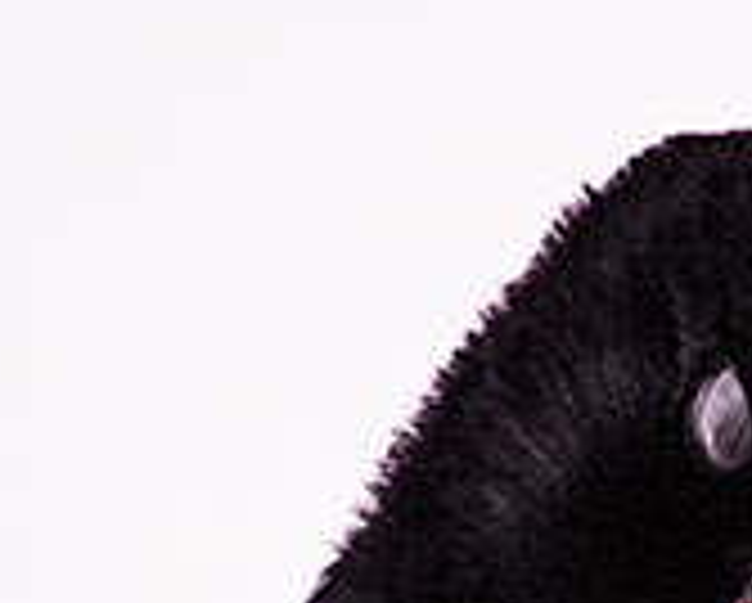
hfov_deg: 0.6
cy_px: 736
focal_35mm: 3361
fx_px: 74891
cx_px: 473
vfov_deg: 0.5
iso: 3200
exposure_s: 1/3200
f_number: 13
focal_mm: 1200
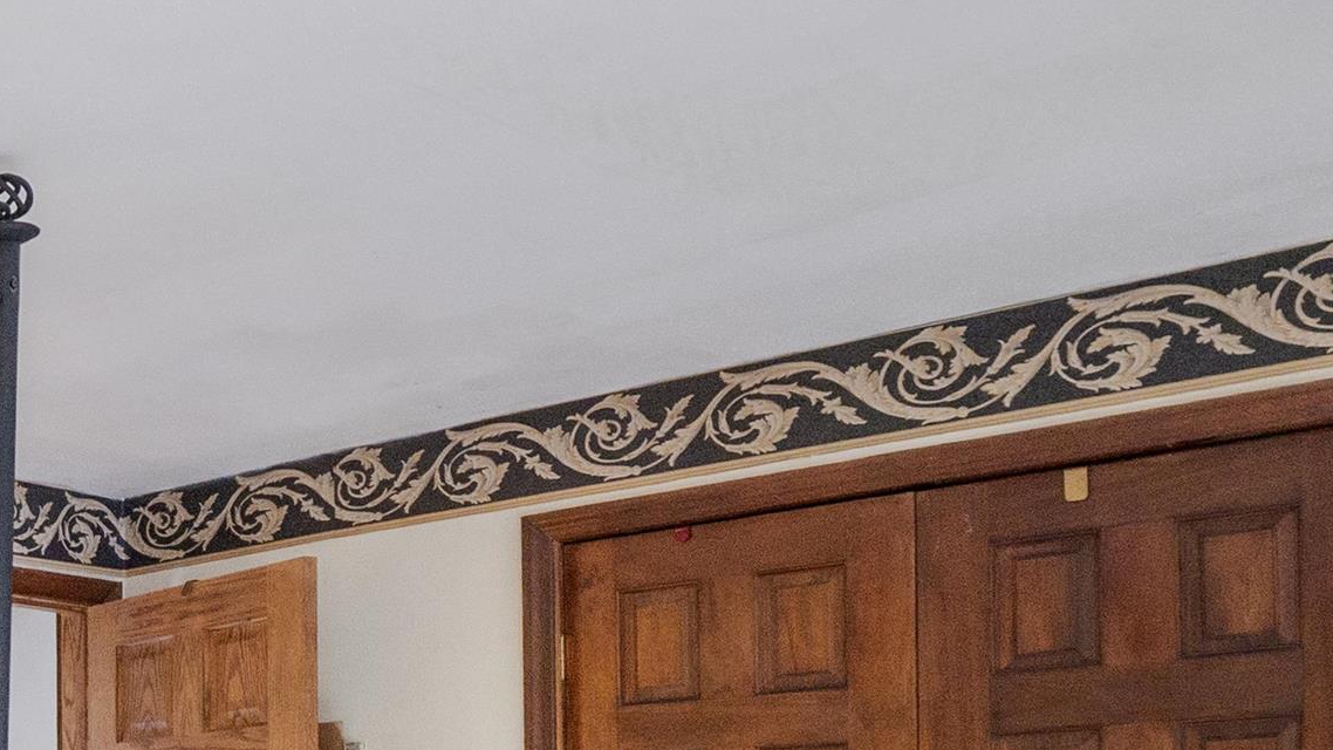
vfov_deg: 24.9
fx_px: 1661
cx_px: -402
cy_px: 635
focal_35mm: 47
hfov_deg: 32.6
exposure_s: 1/60
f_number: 2.8
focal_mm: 8
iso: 1000
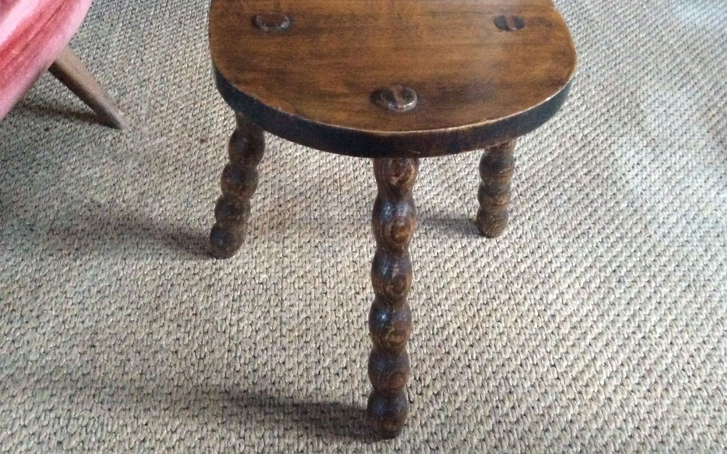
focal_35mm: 34
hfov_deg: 56.7
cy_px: 194
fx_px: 674
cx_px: 364
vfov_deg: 37.2
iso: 640
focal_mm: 3.3
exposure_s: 1/17
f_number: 2.4
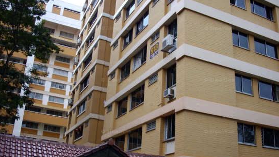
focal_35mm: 41
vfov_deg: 29.0
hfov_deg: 49.4
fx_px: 303
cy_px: 81
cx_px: 140
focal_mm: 6.2
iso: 117
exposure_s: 1/125
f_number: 2.8
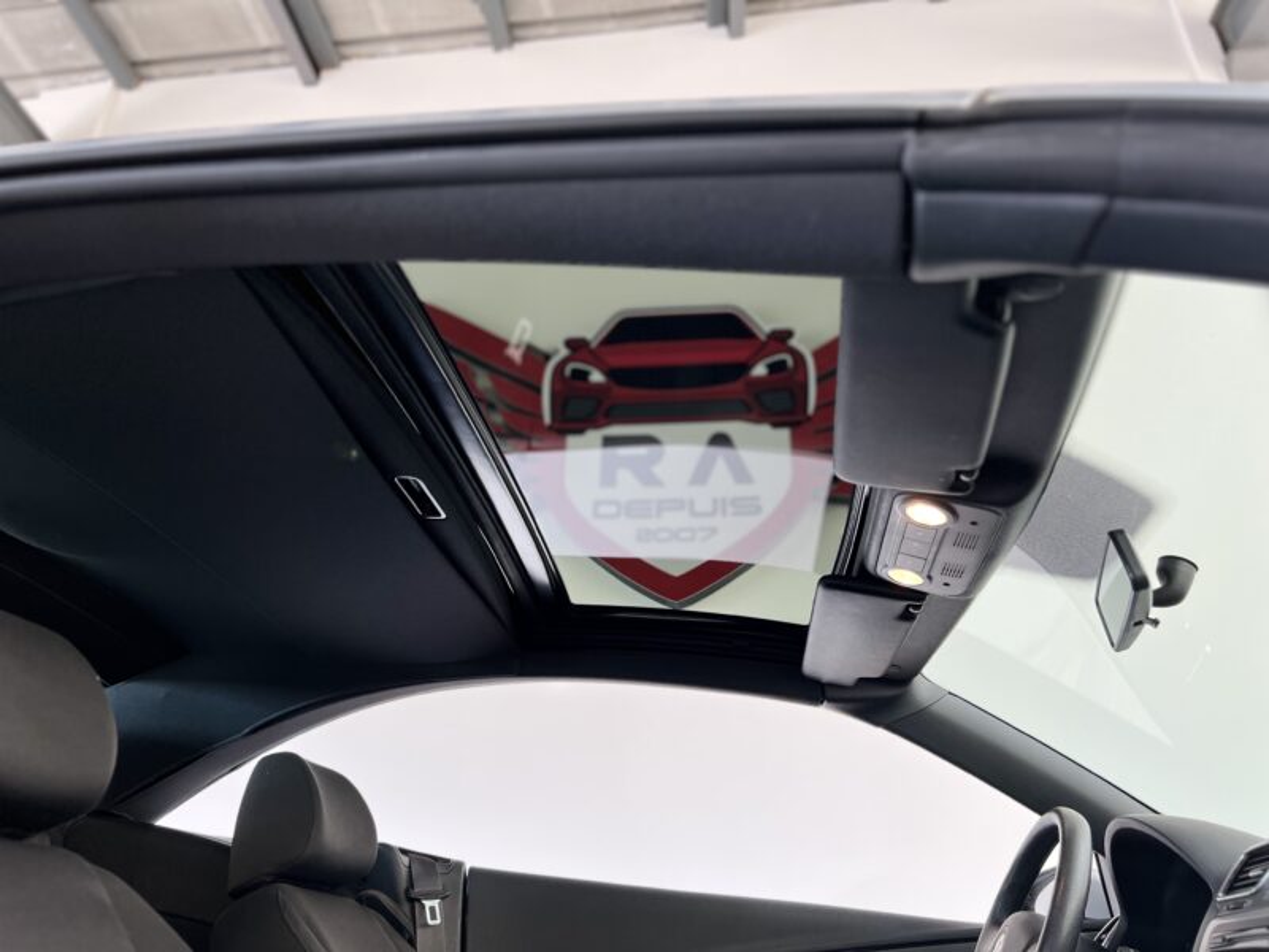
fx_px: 953
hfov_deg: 67.3
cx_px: 634
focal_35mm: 26
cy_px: 476
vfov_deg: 53.1
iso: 80
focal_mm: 5.7
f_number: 1.5
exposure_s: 1/121
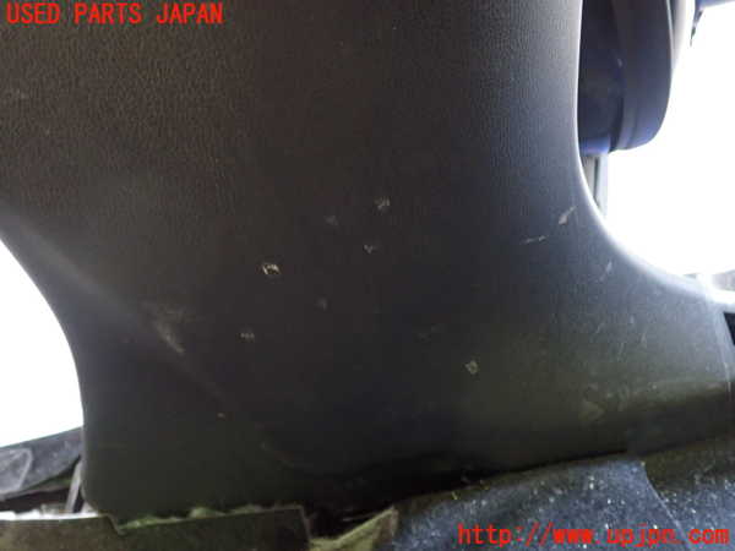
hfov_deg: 60.0
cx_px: 368
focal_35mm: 30
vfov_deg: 46.8
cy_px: 276
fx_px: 637
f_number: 2.3
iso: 800
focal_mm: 5.4
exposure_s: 1/20
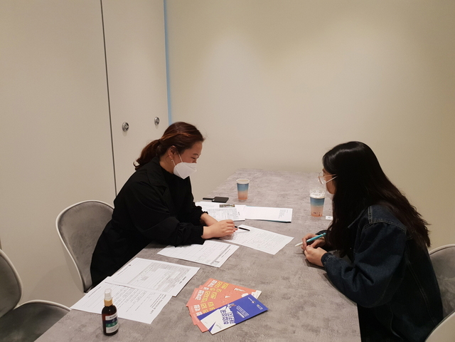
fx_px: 342
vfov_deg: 53.1
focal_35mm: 26
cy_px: 171
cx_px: 228
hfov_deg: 67.3
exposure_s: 1/60
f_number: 2.4
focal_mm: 4.3
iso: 200
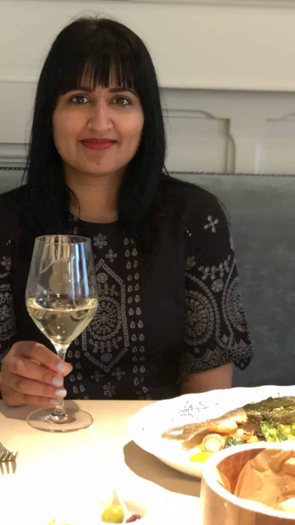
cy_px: 261
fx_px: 876
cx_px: 119
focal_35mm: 63
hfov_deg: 19.1
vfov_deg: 33.3
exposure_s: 1/50
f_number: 2.8
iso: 1250
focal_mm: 6.6
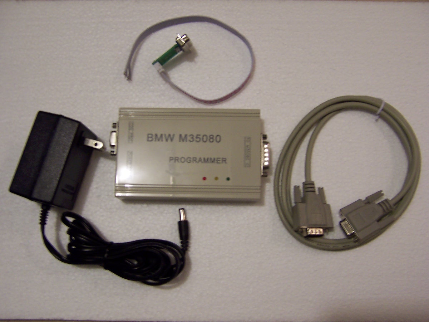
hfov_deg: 51.4
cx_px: 214
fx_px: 446
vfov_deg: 39.7
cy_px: 161
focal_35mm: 36
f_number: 2.8
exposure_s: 1/4
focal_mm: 5.6
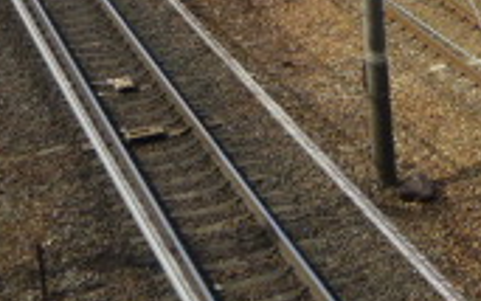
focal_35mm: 115
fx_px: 1508
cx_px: 633
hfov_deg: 17.0
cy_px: -65
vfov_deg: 11.2
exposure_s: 1/640
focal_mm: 5.2
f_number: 3.3
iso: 100
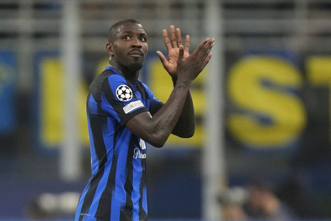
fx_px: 5515
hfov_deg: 3.4
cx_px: 166
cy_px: 110
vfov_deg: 2.3
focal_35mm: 600
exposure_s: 1/2000
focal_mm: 400
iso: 3200
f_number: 2.8
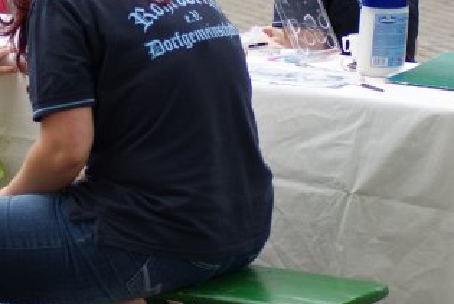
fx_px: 2690
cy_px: 75
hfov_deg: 9.6
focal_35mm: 213
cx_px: 25
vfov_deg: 6.5
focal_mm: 70
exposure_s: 1/125
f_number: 4
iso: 100
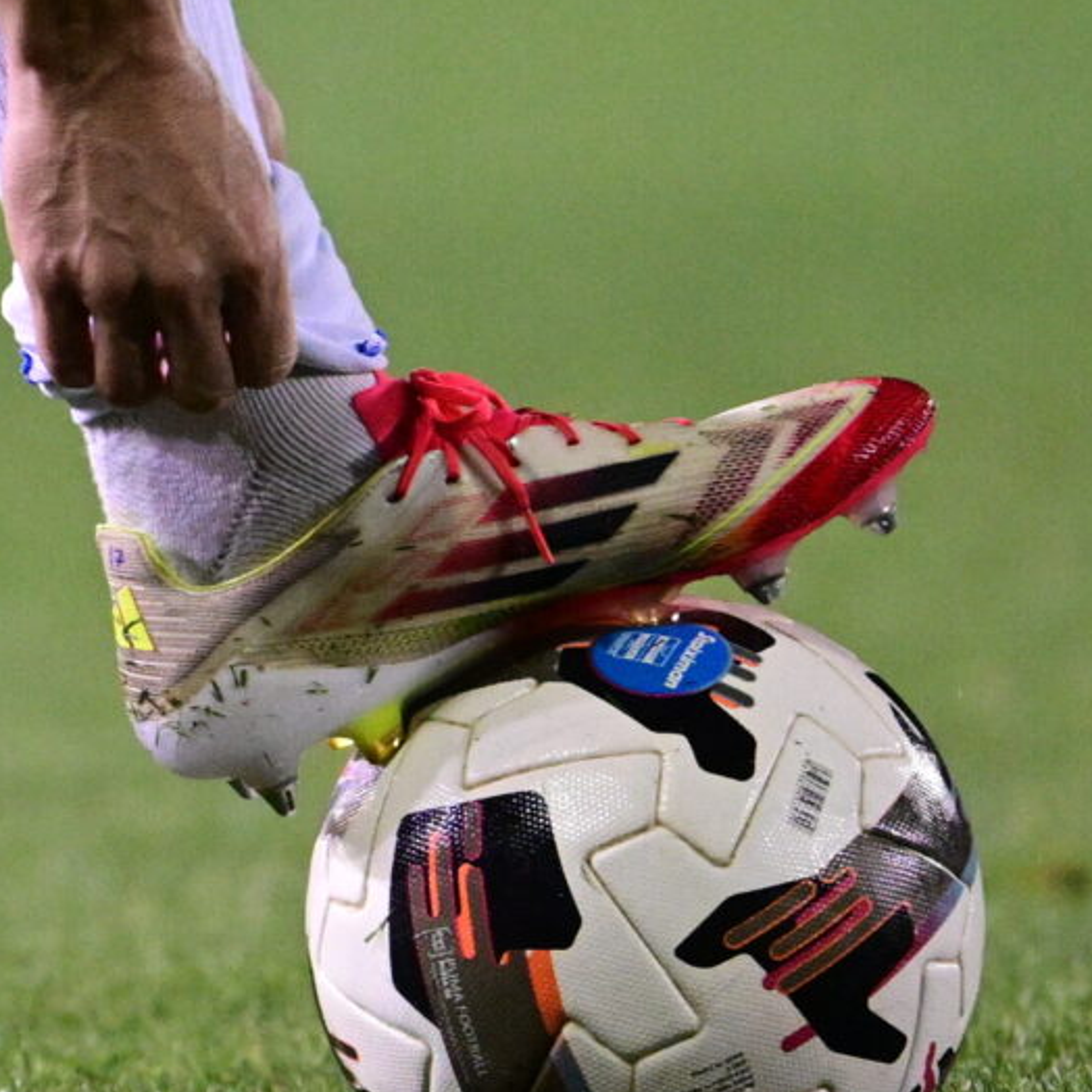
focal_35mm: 1089
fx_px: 38867
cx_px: 479
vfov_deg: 1.6
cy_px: 417
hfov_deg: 1.6
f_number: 4
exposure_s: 1/1000
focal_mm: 560
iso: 2500
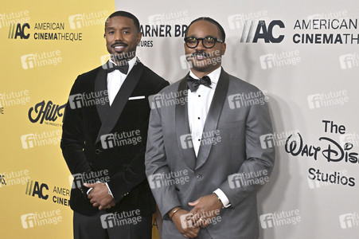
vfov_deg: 24.6
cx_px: 180
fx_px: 548
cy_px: 120
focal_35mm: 55
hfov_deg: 36.3
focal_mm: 37
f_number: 5.6
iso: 2000
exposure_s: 1/320
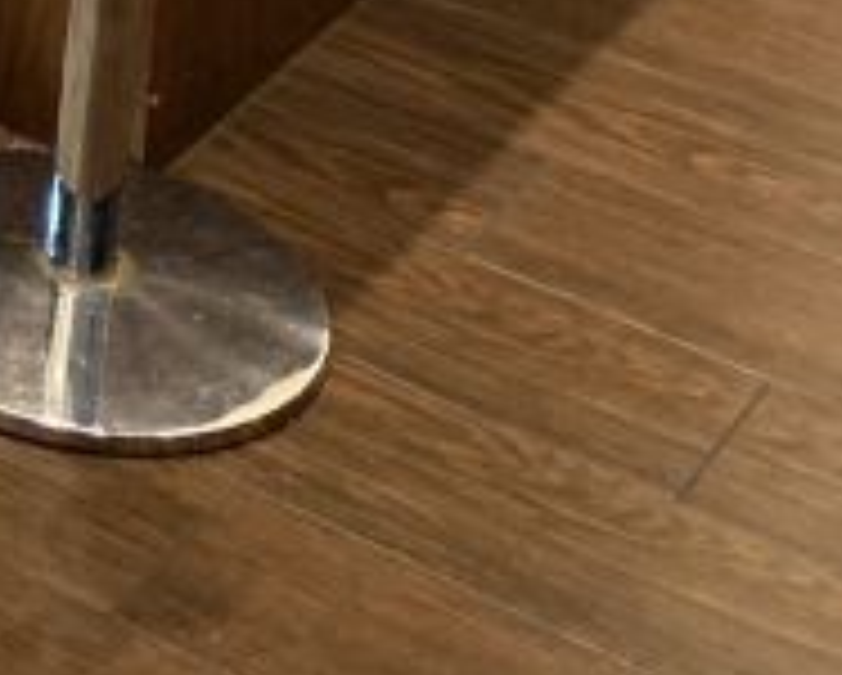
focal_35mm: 139
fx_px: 3467
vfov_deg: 9.8
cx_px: -815
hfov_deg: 12.3
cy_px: -972
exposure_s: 1/50
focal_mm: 4.25
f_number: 1.8
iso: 160
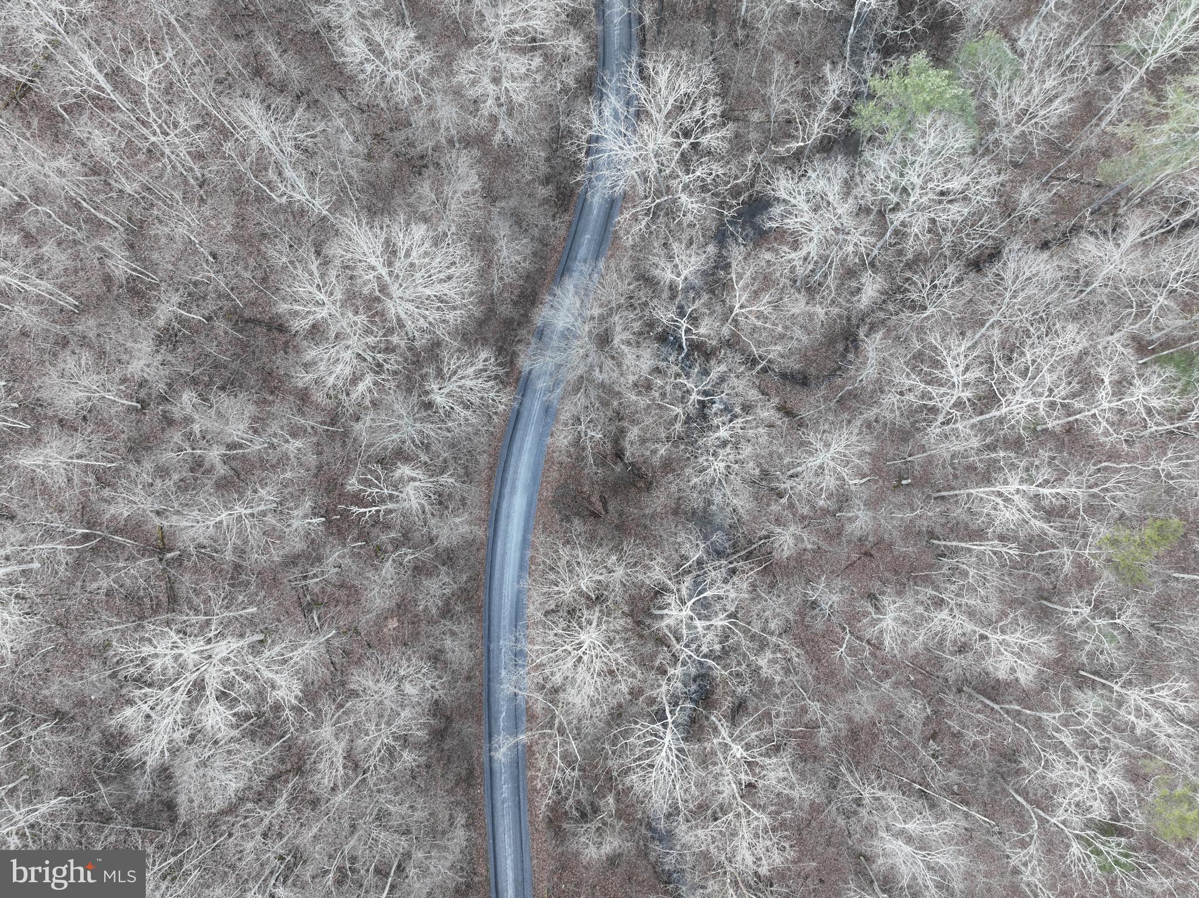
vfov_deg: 56.8
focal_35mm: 24
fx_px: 831
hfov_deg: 71.6
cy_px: 449
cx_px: 600
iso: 100
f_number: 2.8
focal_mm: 12.29
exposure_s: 1/50
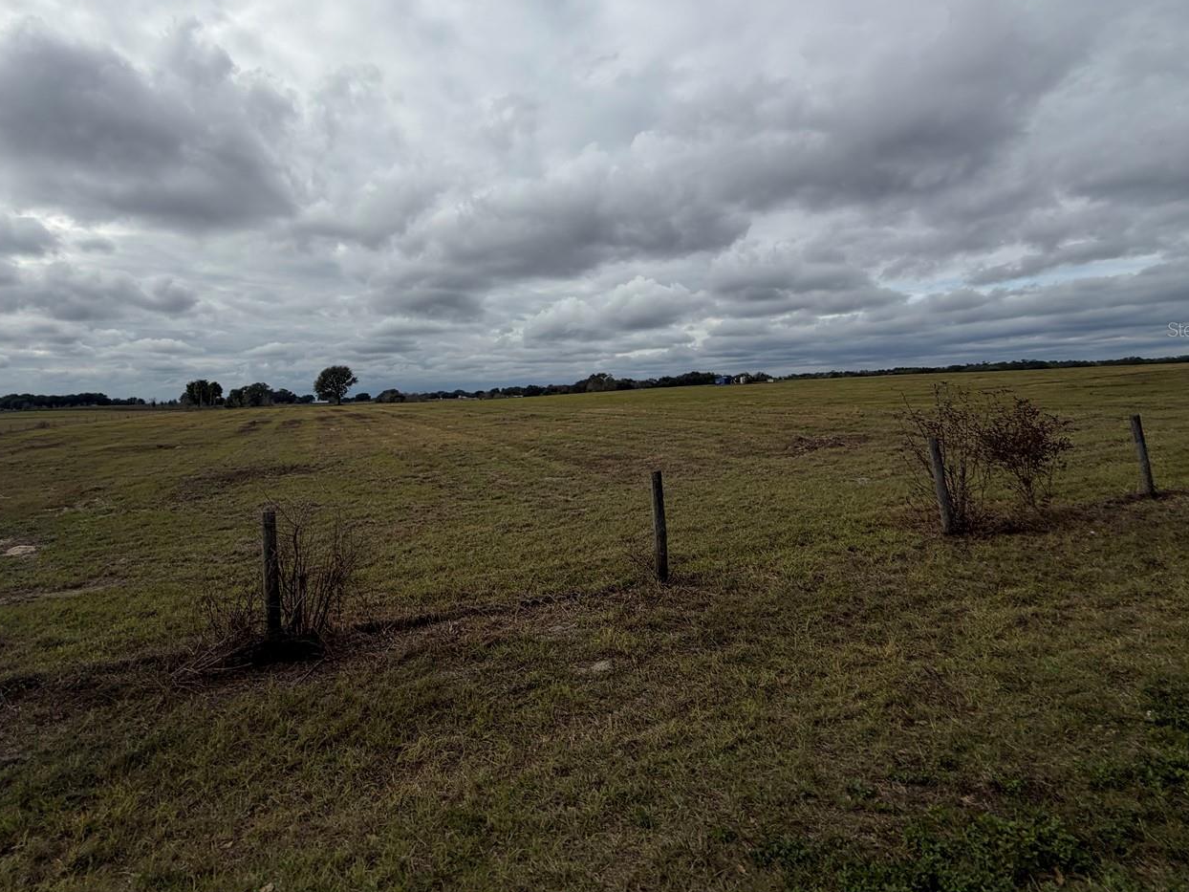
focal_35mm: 18
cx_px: 493
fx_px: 618
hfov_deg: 87.0
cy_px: 329
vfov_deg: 70.3
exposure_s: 1/1431
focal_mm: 2.22
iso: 20
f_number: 2.2
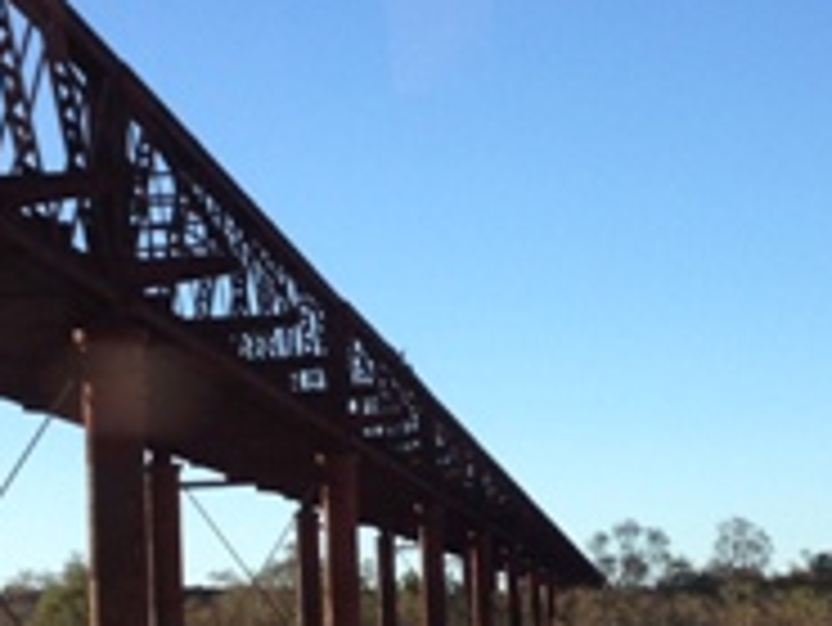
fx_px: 2910
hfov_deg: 16.2
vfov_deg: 12.2
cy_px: 549
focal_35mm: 121
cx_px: 598
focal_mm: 4.28
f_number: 2.4
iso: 50
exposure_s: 1/531
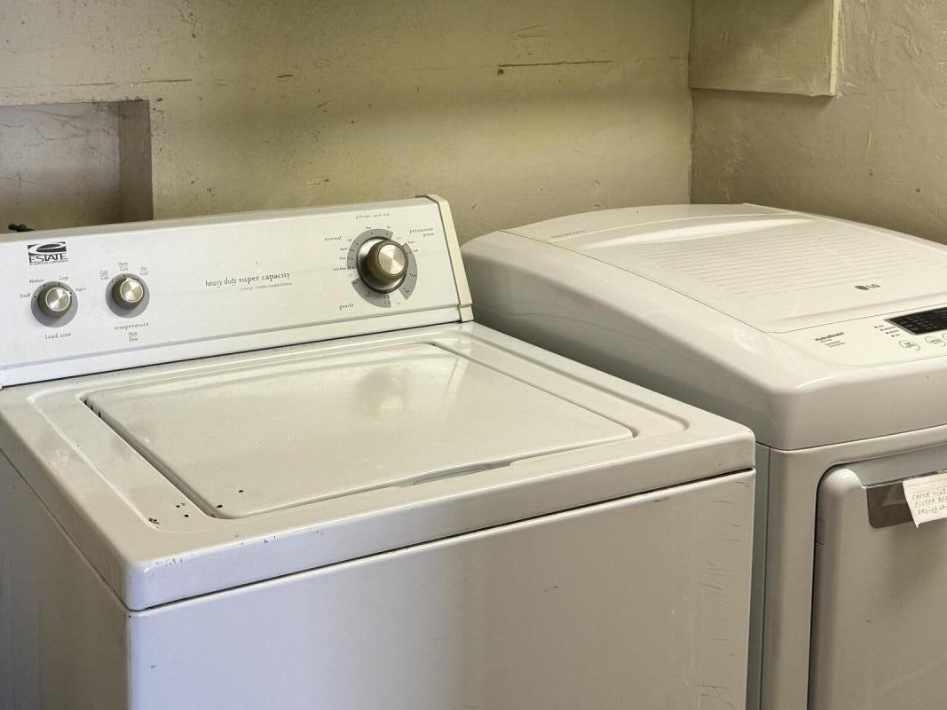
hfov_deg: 41.7
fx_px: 1231
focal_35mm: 45
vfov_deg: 31.5
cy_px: 169
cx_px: 336
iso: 200
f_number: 1.78
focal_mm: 6.86
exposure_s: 1/120
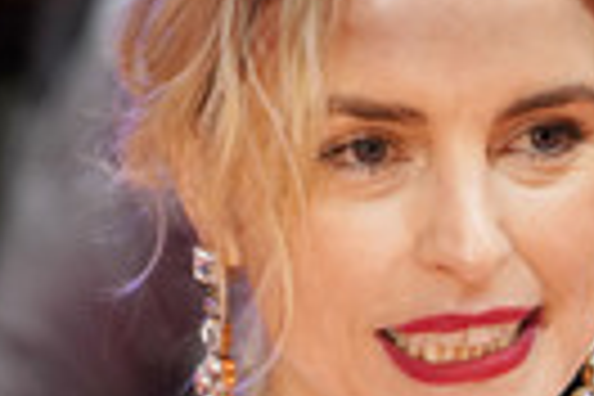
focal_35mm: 682
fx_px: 11252
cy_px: 315
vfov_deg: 2.0
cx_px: 83
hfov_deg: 3.0
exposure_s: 1/200
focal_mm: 200
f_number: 5.6
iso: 4000
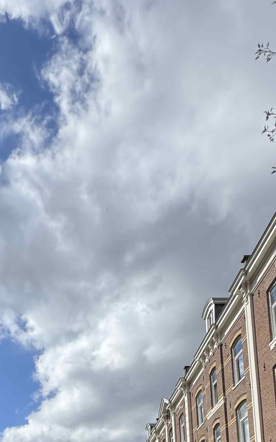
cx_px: 80
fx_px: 433
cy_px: 519
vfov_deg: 40.1
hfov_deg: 34.8
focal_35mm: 36
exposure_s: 1/2985
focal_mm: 2.22
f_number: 2.2
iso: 50
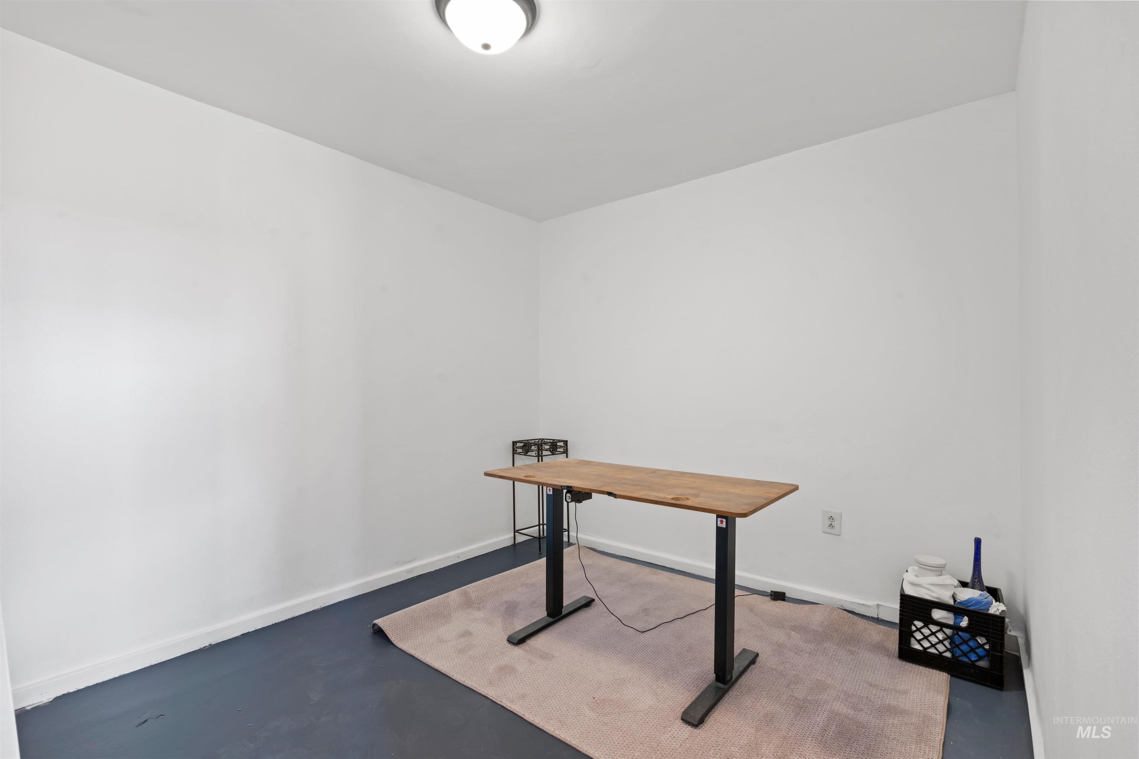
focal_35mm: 16
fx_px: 506
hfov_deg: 96.7
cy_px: 380
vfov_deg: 73.7
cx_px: 570
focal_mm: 16
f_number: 9
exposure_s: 4
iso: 100
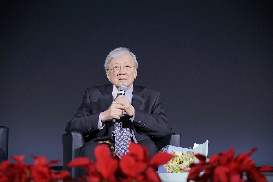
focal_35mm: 105
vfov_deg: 13.0
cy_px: 91
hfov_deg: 19.5
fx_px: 796
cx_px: 136
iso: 1250
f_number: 4
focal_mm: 105
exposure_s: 1/40
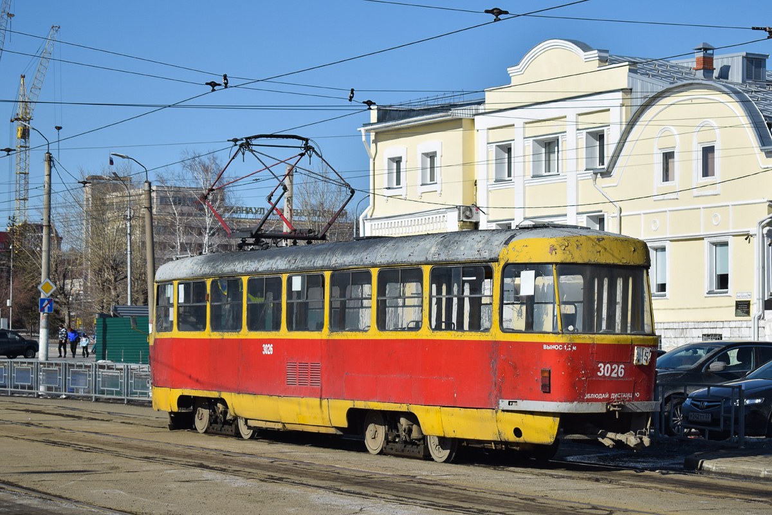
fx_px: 1673
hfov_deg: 26.0
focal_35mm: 78
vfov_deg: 17.5
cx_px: 386
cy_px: 258
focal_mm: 52
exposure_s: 1/800
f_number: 6.3
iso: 100
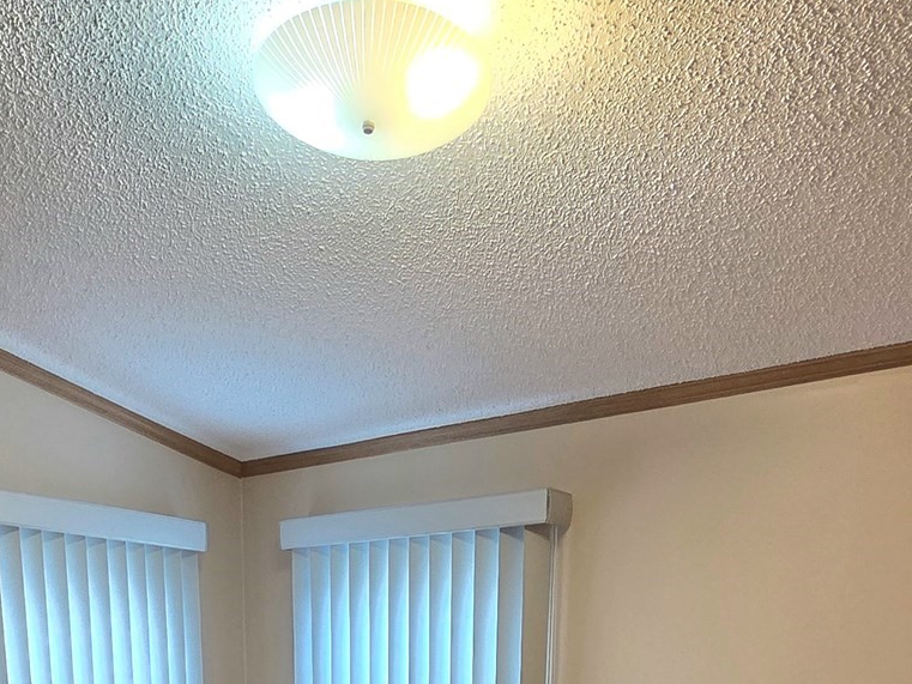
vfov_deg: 31.0
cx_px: 318
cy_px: 904
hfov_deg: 51.8
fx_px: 922
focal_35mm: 35
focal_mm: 2.2
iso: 250
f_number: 2.2
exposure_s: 1/60.2
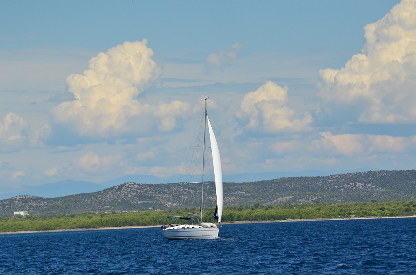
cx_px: 208
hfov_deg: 8.3
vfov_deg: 5.5
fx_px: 2854
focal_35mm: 248
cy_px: 138
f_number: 6.3
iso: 800
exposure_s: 1/8000
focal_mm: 165
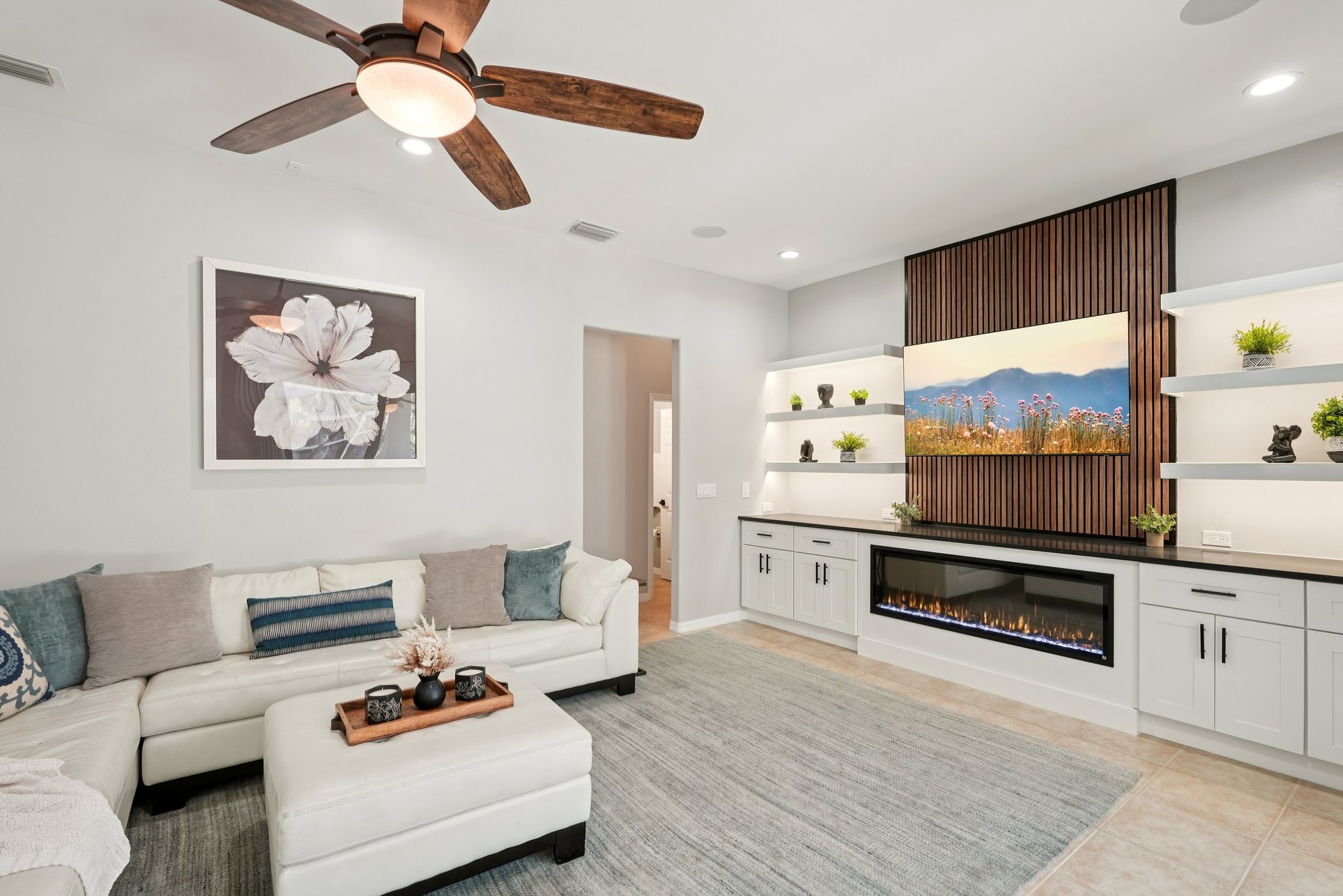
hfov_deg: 93.3
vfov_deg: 70.4
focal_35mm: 17
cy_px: 459
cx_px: 680
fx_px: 634
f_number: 8
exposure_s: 1/20
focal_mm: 16
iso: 400
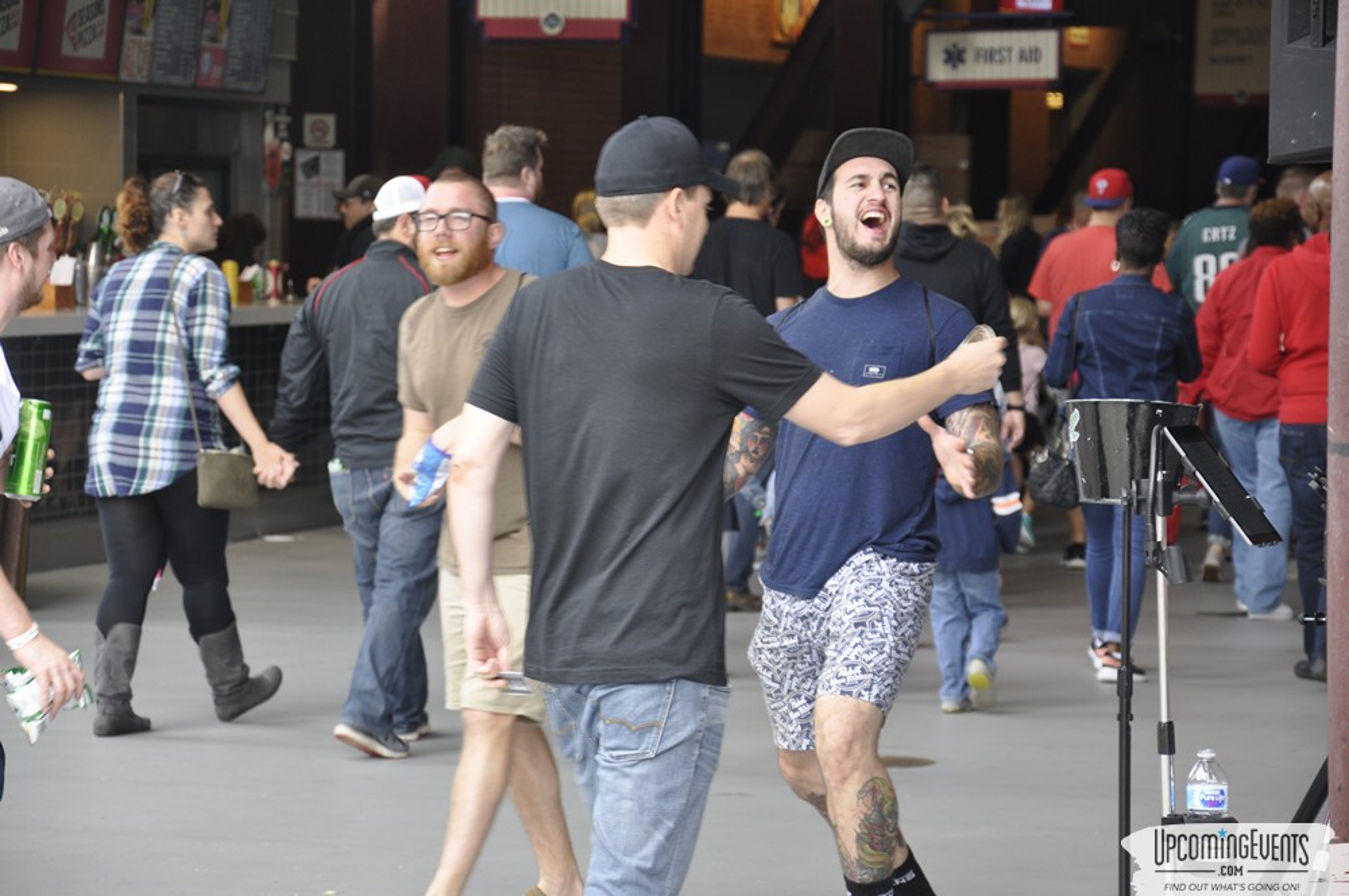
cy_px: 448
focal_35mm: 158
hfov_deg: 13.1
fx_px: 5894
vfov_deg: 8.7
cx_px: 674
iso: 400
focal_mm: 105
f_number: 5.6
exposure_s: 1/50
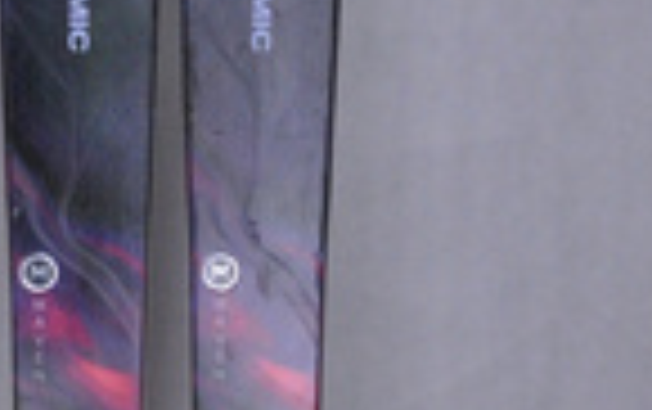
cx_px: 164
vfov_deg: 10.6
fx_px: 2110
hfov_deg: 17.5
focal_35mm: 119
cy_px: 653
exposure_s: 1/125
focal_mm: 25
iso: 3200
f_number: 9.5
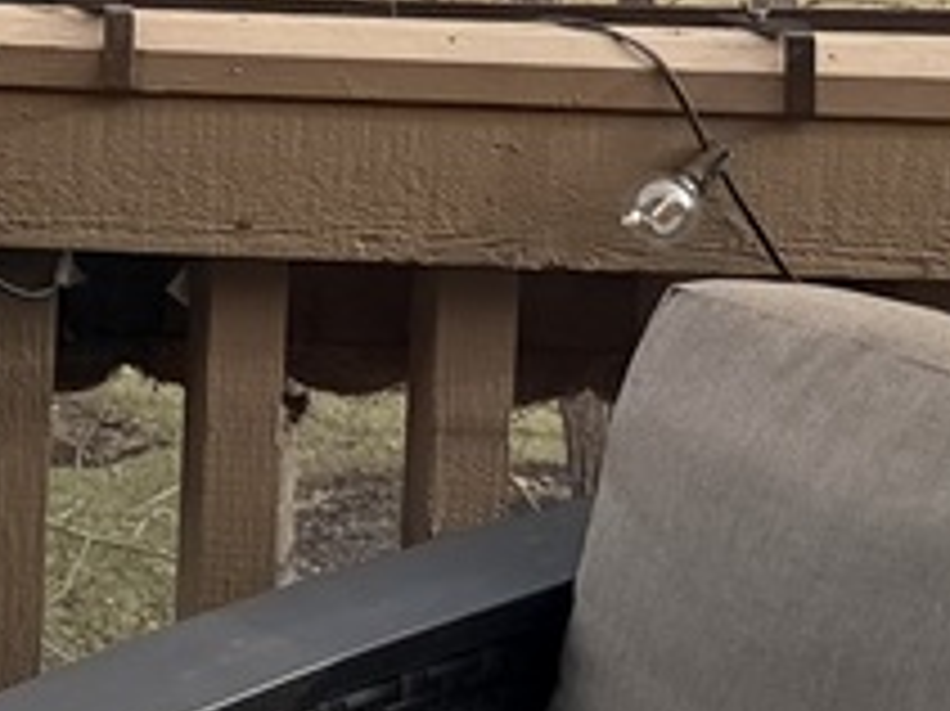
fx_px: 4498
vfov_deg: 8.7
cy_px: -572
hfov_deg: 10.7
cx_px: -1144
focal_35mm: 164
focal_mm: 6.76
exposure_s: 1/1211
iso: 80
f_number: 1.78
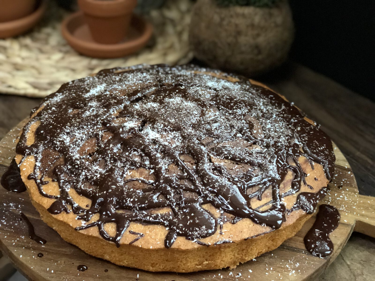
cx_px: 188
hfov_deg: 33.8
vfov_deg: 25.7
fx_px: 617
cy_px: 140
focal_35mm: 57
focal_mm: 6.6
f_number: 2.8
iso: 1250
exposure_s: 1/50
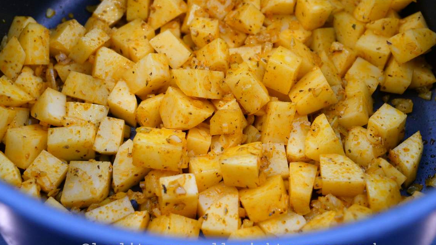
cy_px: 88
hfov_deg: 39.2
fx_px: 613
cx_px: 222
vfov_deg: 22.6
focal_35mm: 53
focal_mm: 23
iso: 2000
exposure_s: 1/60
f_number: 3.4
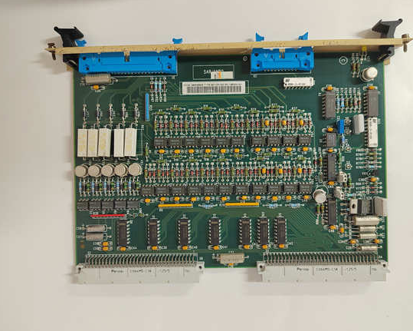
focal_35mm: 25
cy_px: 164
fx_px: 306
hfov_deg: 68.0
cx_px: 221
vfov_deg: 56.8
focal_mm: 5.52
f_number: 1.9
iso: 1419
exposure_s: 1/50
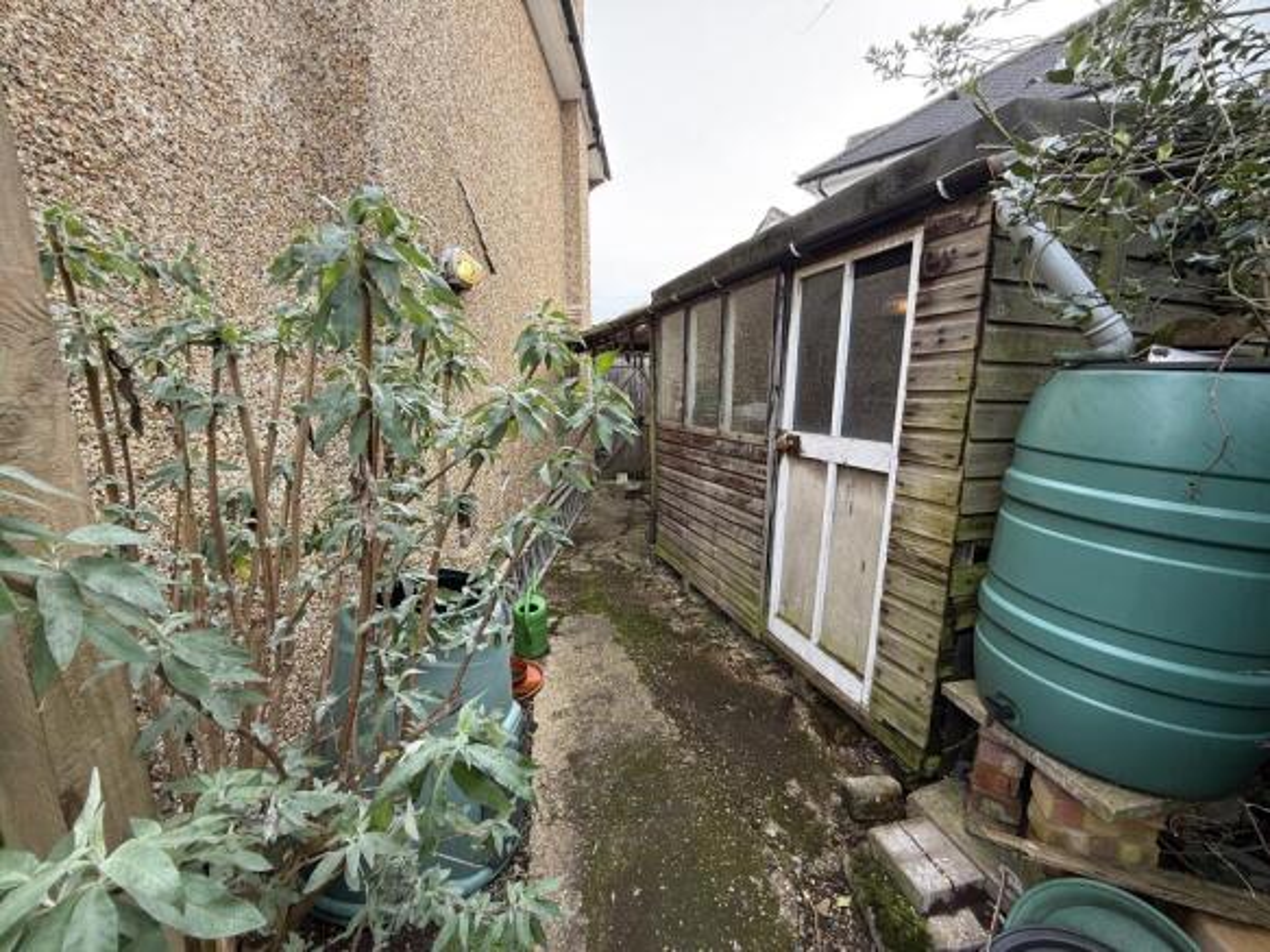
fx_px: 514
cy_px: 476
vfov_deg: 85.7
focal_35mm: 14
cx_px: 635
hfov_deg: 102.1
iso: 64
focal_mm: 2.22
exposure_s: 1/99
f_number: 2.2
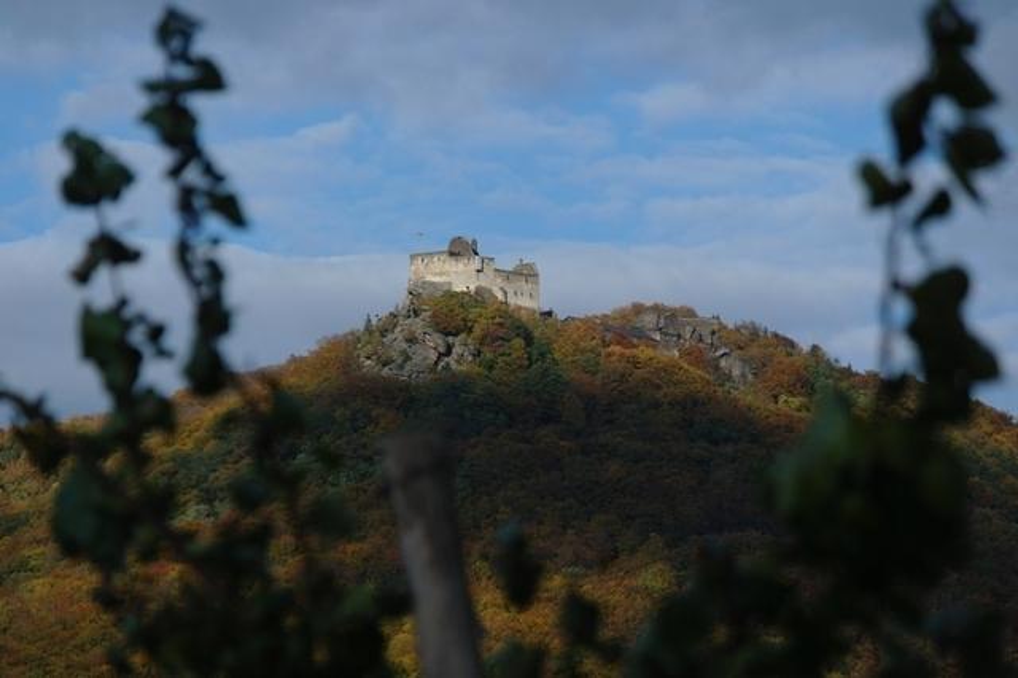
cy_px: 339
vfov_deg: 6.9
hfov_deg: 10.3
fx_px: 5652
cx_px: 509
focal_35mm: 200
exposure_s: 1/400
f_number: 5.6
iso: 100
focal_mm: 130
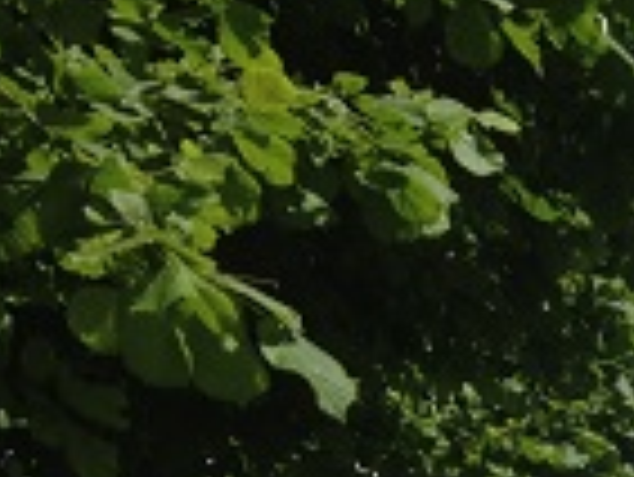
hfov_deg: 14.6
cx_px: 989
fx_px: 2273
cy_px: 632
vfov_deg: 11.6
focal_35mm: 124
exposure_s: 1/1727
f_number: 2.4
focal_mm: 4.28
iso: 50
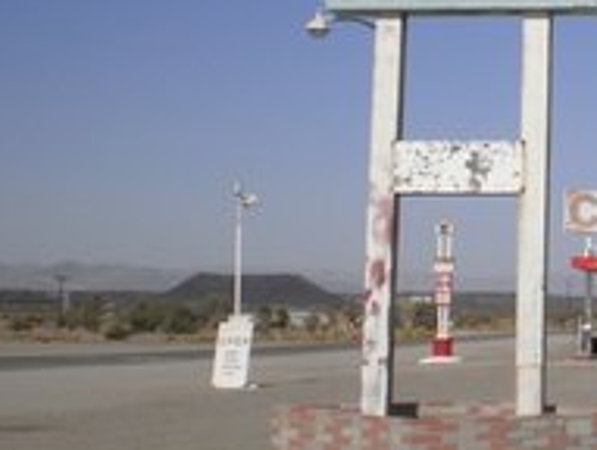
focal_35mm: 94
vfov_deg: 15.4
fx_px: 1624
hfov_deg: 19.8
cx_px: 672
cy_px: -20
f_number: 4.6
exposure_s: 1/1600
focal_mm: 6.3
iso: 100
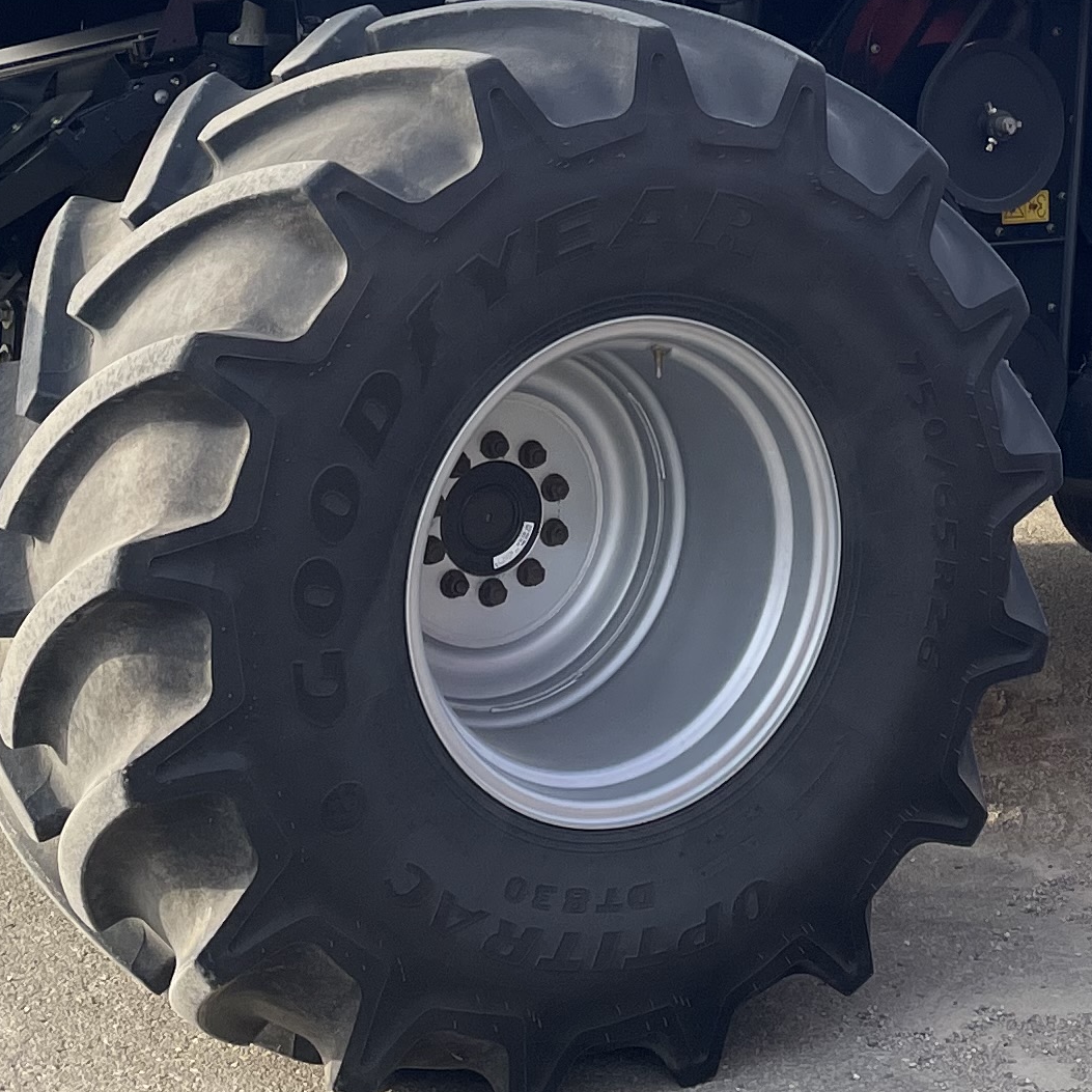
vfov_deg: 18.6
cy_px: -254
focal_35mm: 88
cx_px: 933
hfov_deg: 19.4
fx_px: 3141
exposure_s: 1/997
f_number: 1.6
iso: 32
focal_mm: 4.2
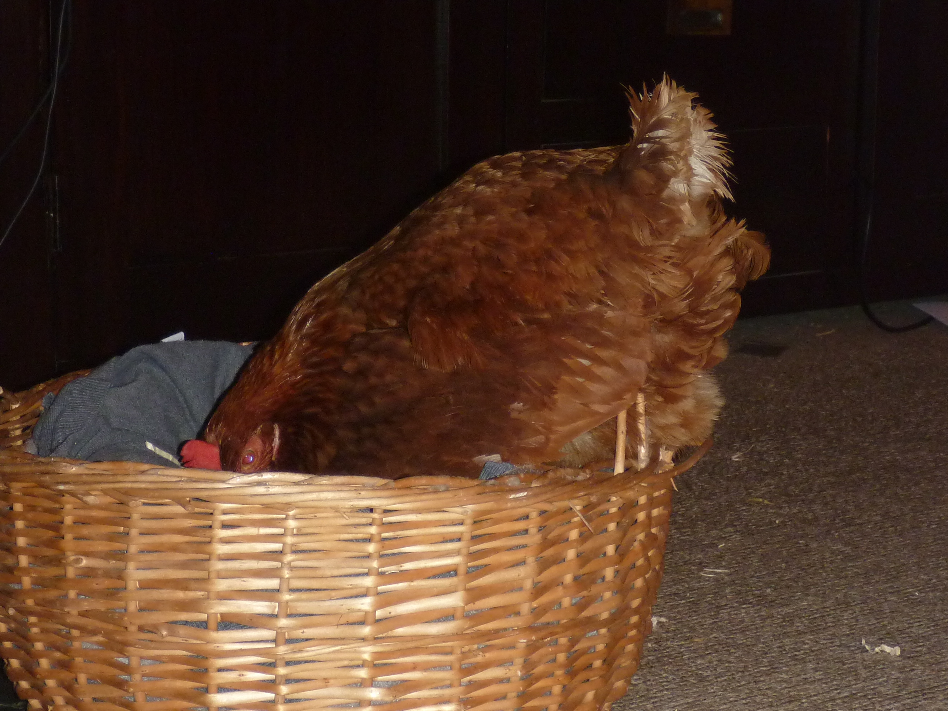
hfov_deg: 21.5
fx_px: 2492
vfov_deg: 16.2
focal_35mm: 91
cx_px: 474
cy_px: 356
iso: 250
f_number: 5
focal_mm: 10.4
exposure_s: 1/40
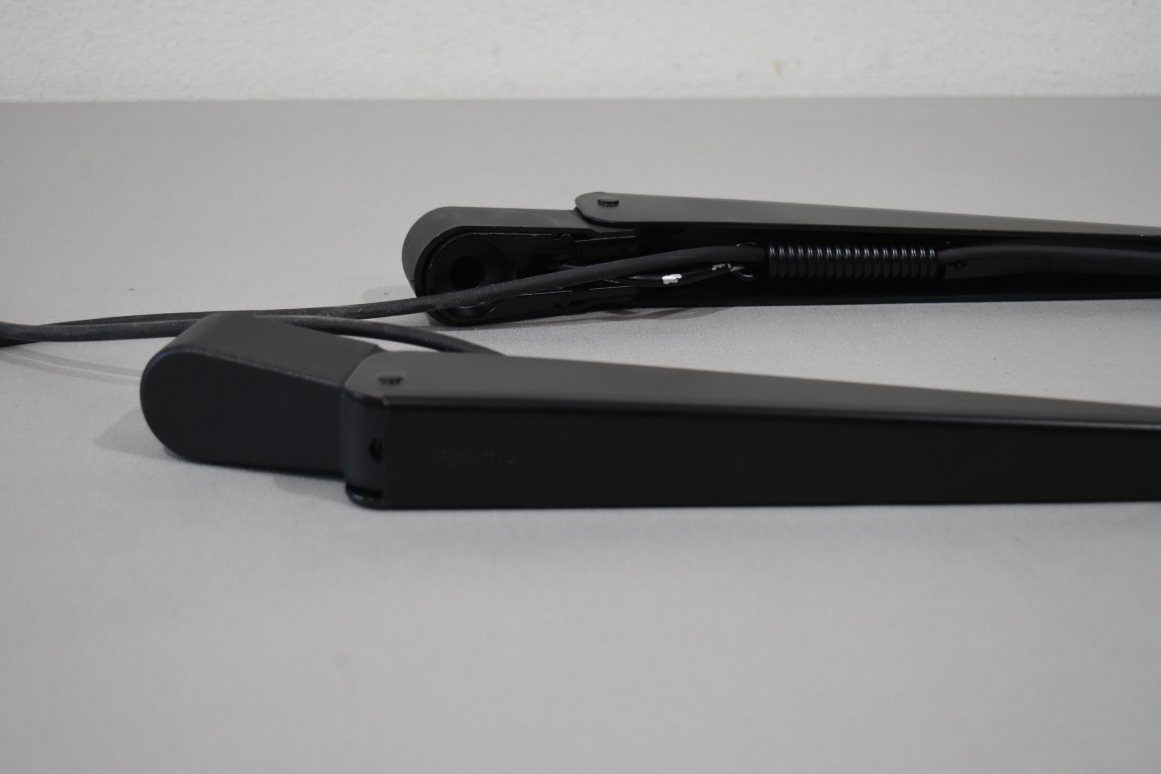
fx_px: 1838
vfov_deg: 23.8
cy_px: 387
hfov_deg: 35.1
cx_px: 580
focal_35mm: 57
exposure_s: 1/200
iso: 800
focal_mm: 38
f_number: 4.8
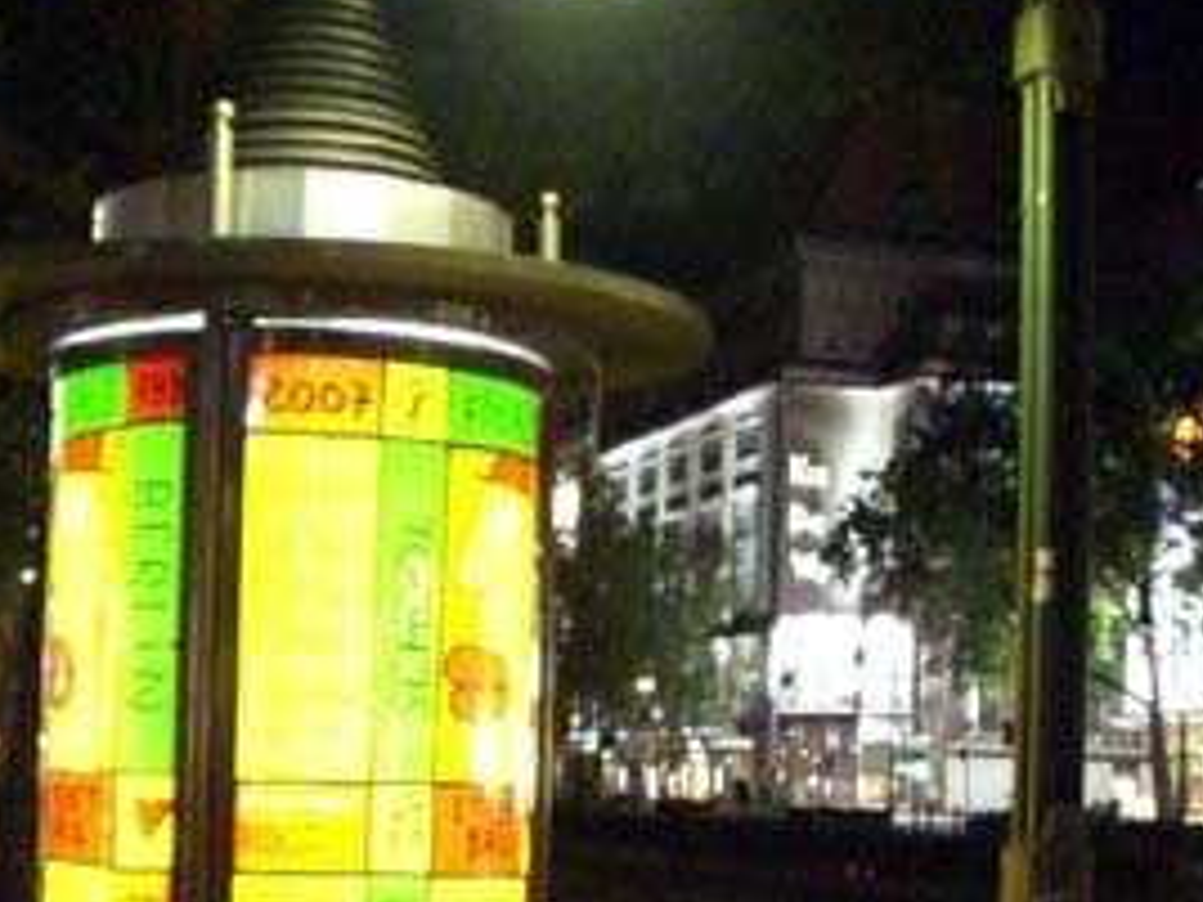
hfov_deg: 27.4
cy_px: 707
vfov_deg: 20.5
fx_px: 2467
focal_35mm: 71
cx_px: 566
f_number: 2.7
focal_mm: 6.2
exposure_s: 1/25
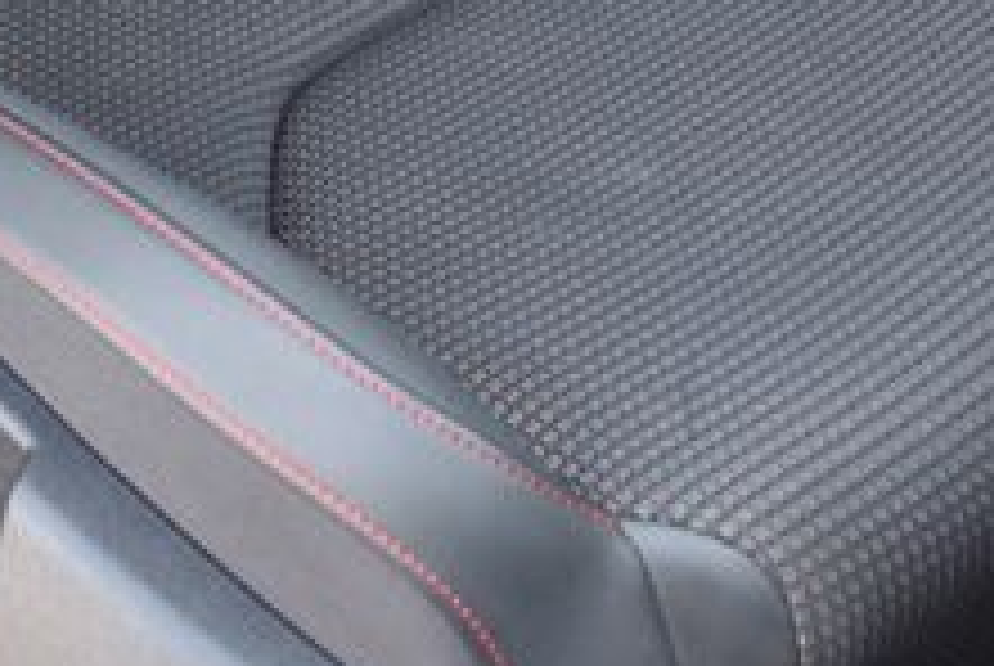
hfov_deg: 17.7
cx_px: -117
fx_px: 3069
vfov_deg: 11.1
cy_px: -734
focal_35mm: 111
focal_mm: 24
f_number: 4.5
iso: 500
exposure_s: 1/80
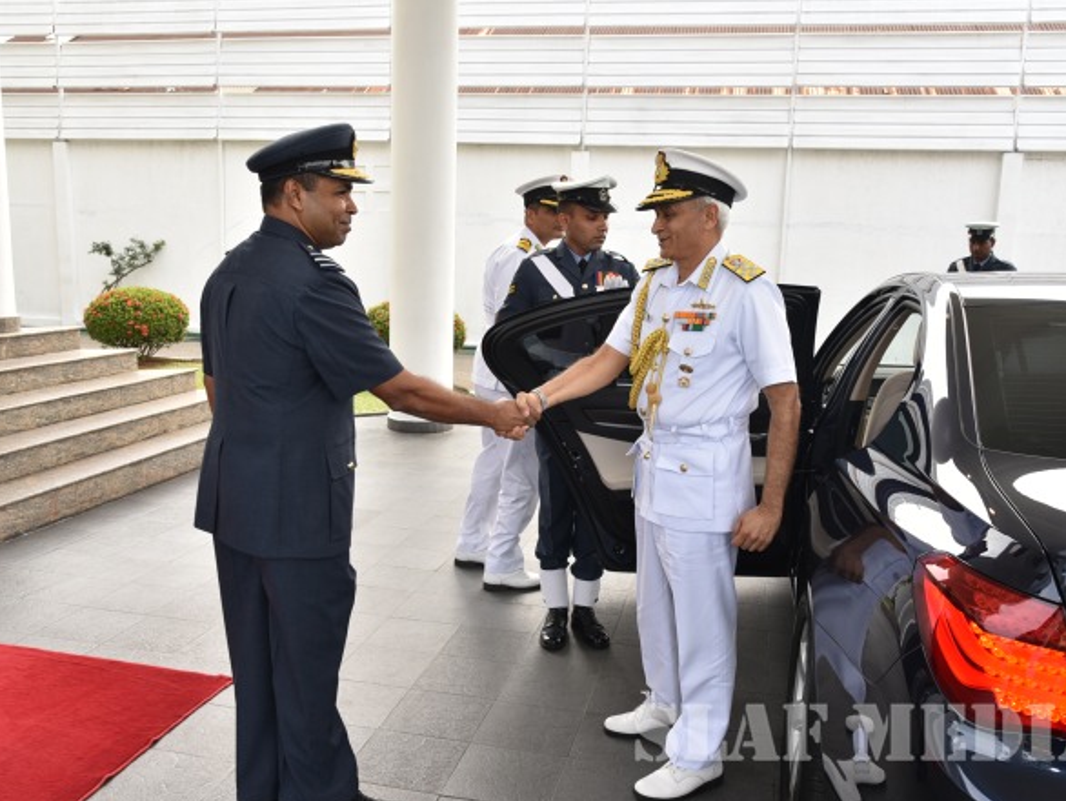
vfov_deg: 45.5
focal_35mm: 31
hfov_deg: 58.3
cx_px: 549
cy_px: 418
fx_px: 955
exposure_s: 1/125
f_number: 9
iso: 400
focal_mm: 27
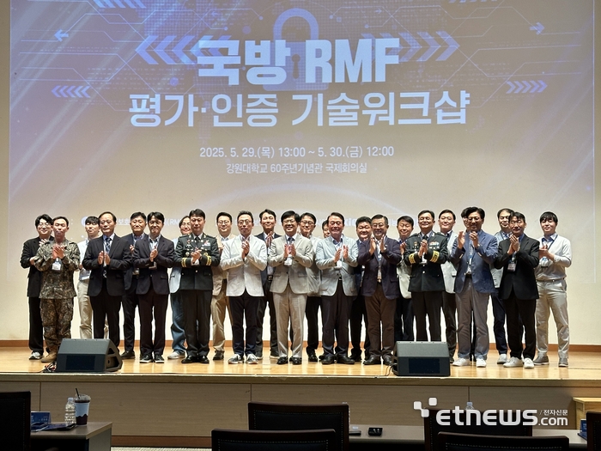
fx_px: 833
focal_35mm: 48
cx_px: 300
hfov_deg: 39.7
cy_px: 226
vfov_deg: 30.3
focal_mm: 6.86
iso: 100
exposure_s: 1/60
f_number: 1.78
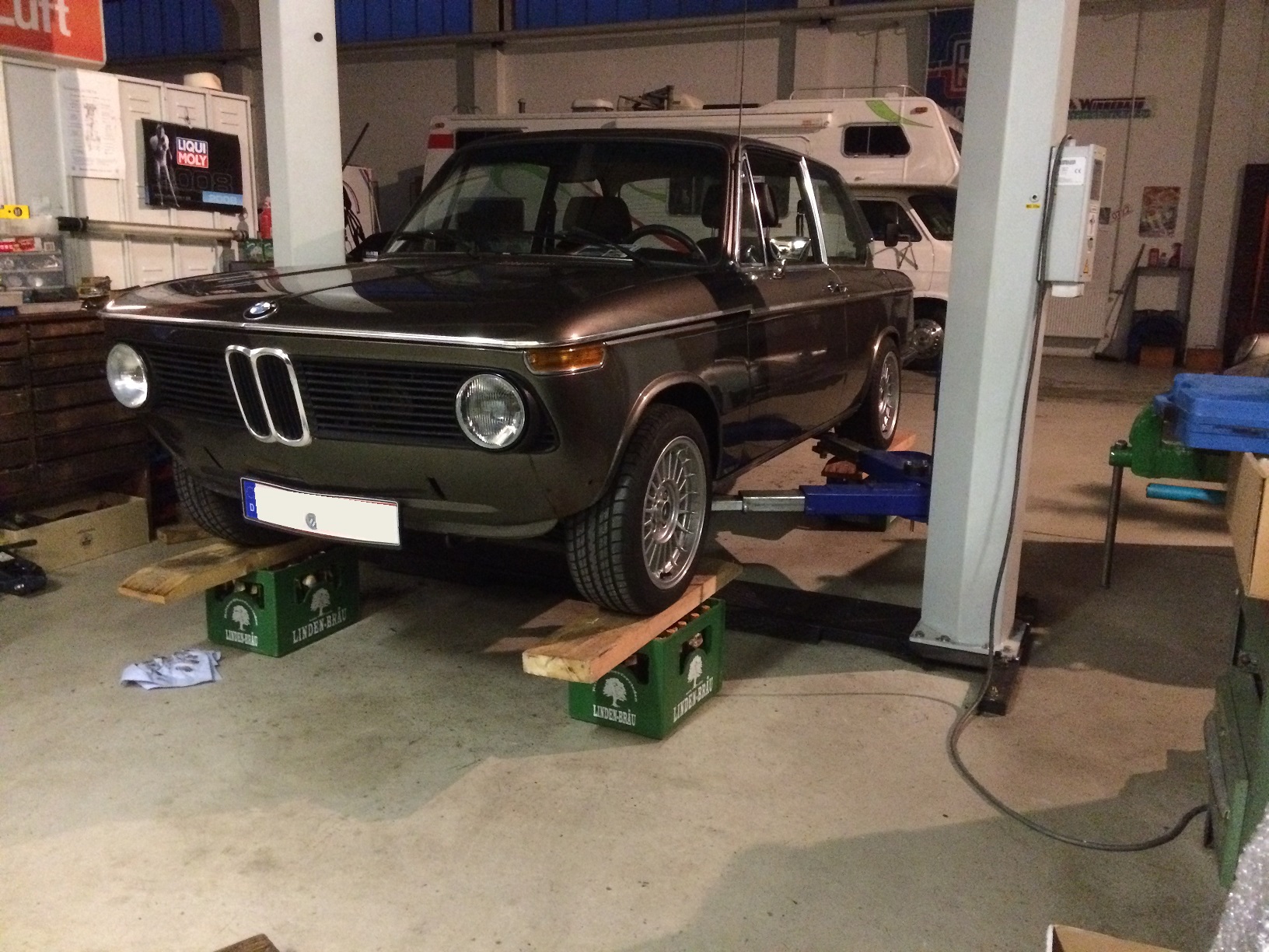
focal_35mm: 29
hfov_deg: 61.7
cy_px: 476
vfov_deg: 48.2
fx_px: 1063
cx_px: 634
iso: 640
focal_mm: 4.15
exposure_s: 1/17
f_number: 2.2
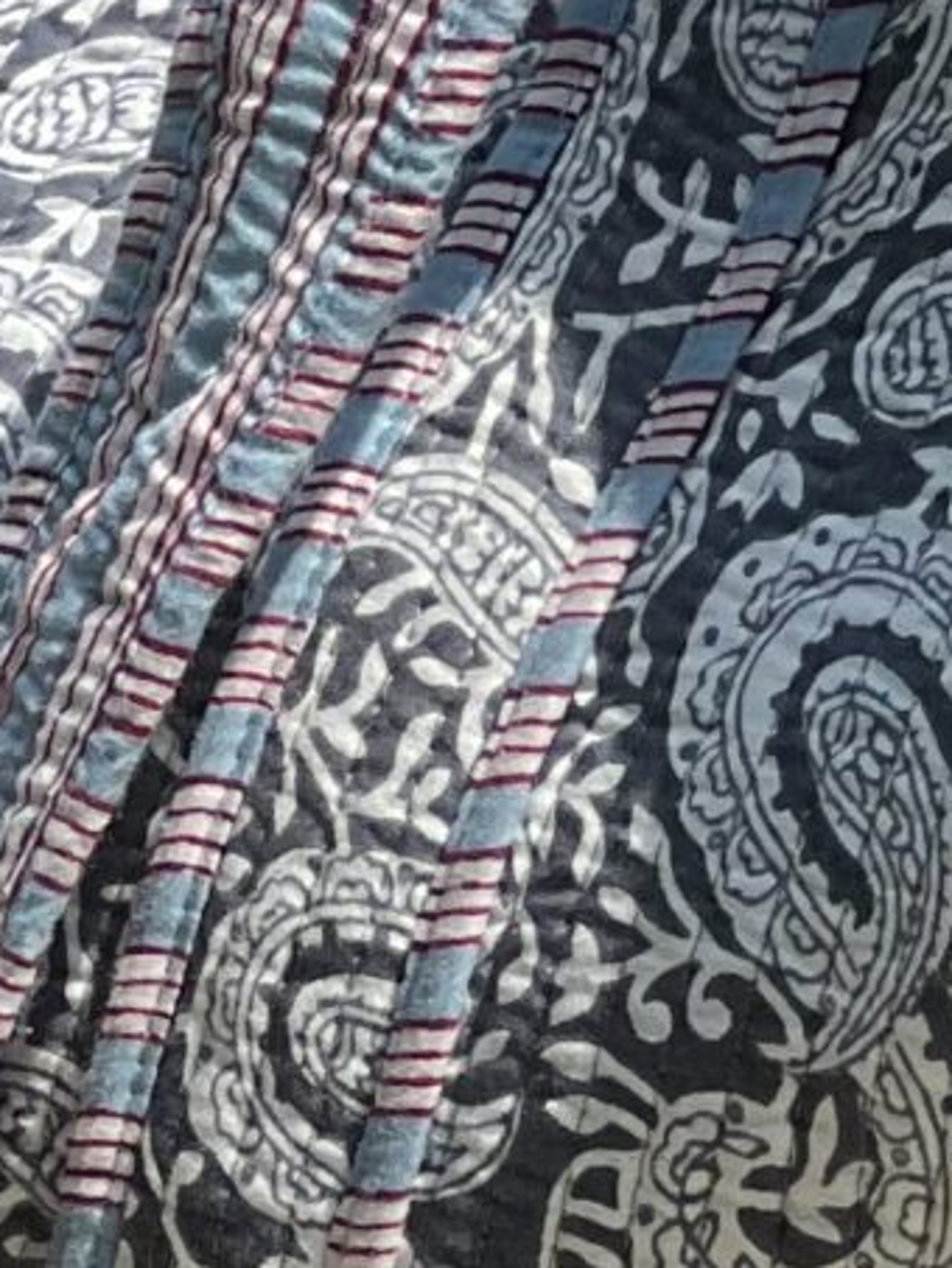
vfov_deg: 4.6
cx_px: 115
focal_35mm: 435
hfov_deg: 3.4
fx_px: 15943
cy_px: 465
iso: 32
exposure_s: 1/494
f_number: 2.8
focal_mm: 9
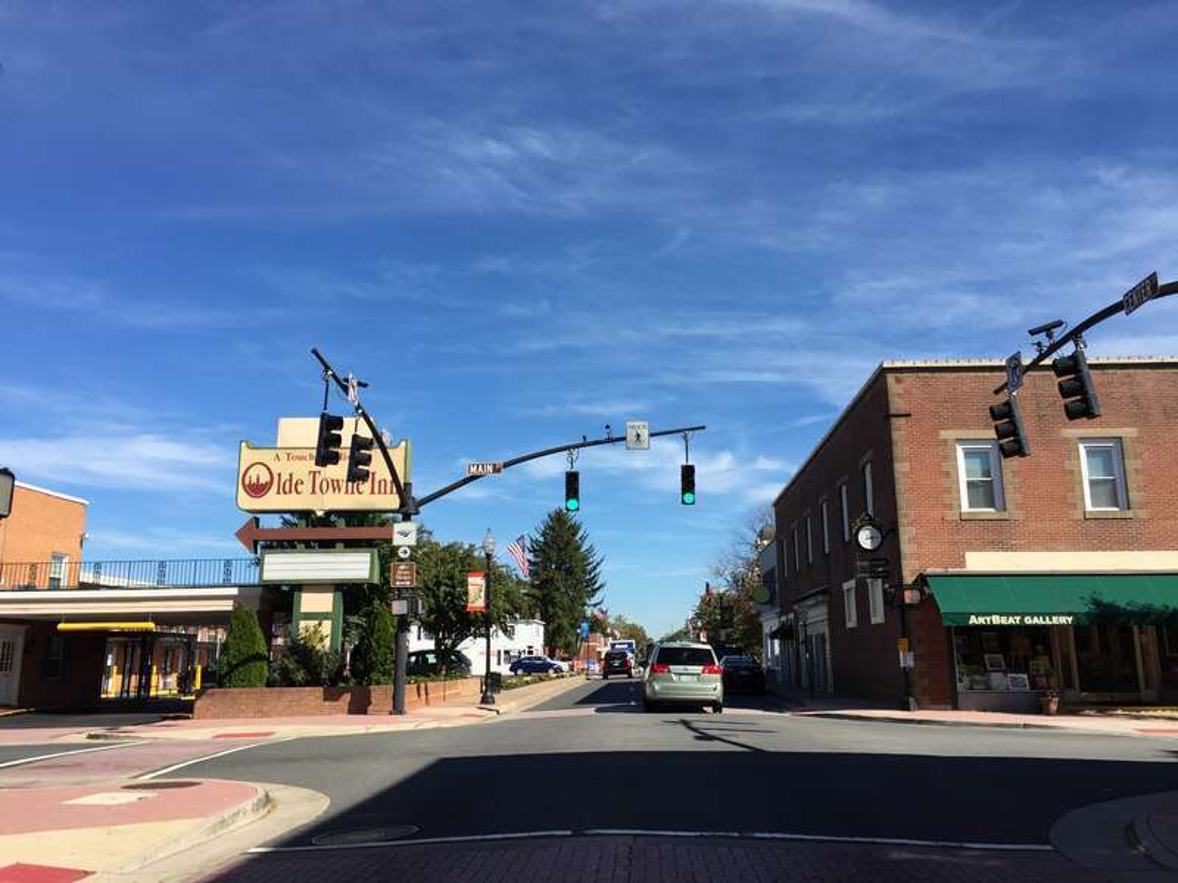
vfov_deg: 48.2
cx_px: 589
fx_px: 987
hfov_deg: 61.7
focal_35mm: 29
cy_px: 442
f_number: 2.2
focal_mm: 4.15
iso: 32
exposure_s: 1/2083
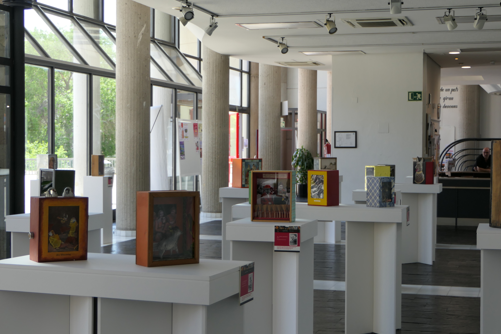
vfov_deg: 22.6
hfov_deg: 33.4
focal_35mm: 60
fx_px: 835
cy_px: 177
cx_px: 274
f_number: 3.6
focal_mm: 18.7
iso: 160
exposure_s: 1/80
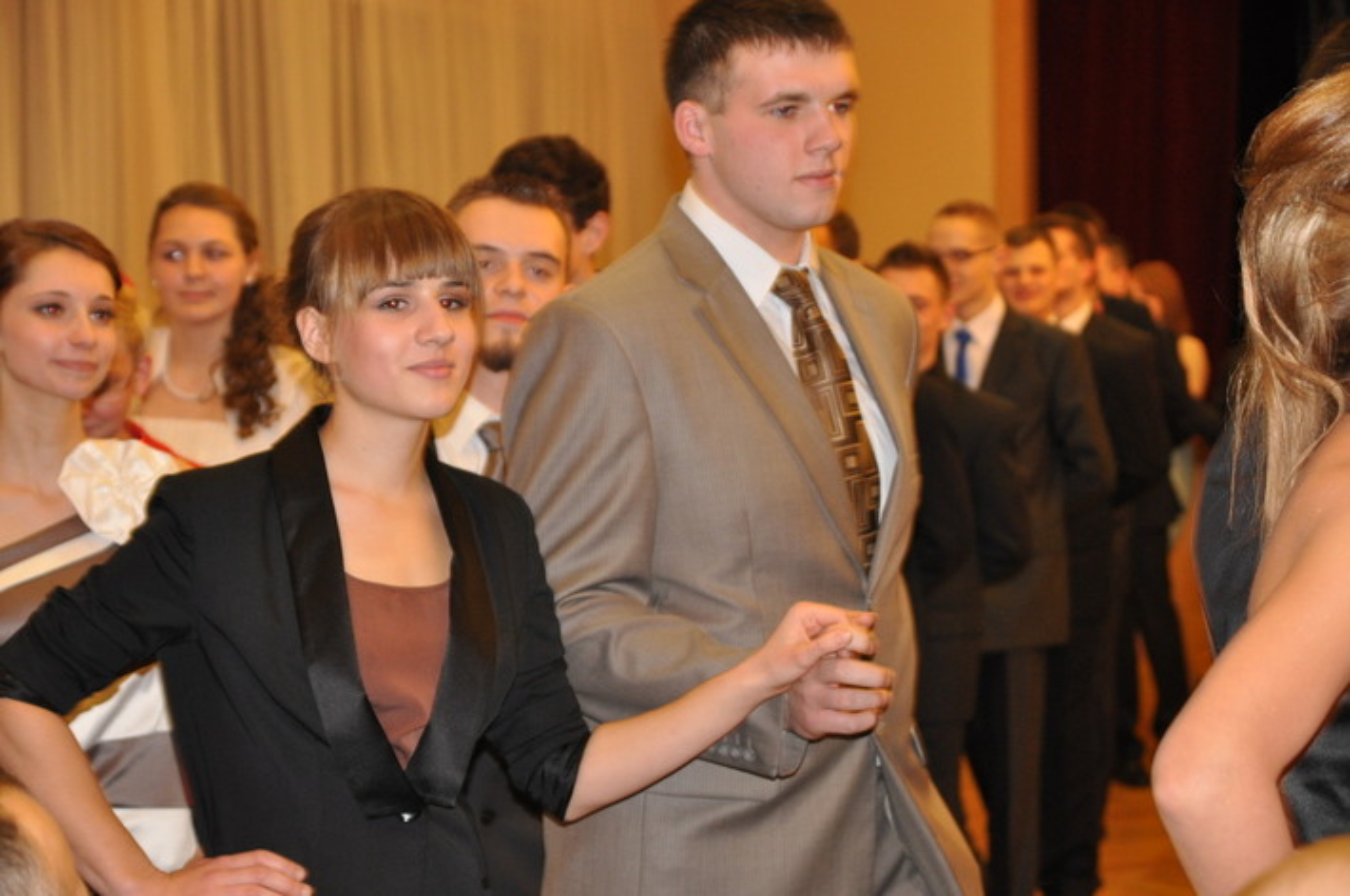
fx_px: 3089
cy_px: 448
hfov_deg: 24.7
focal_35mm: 82
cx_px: 675
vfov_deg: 16.5
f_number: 3.8
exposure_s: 1/60
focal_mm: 55
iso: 800
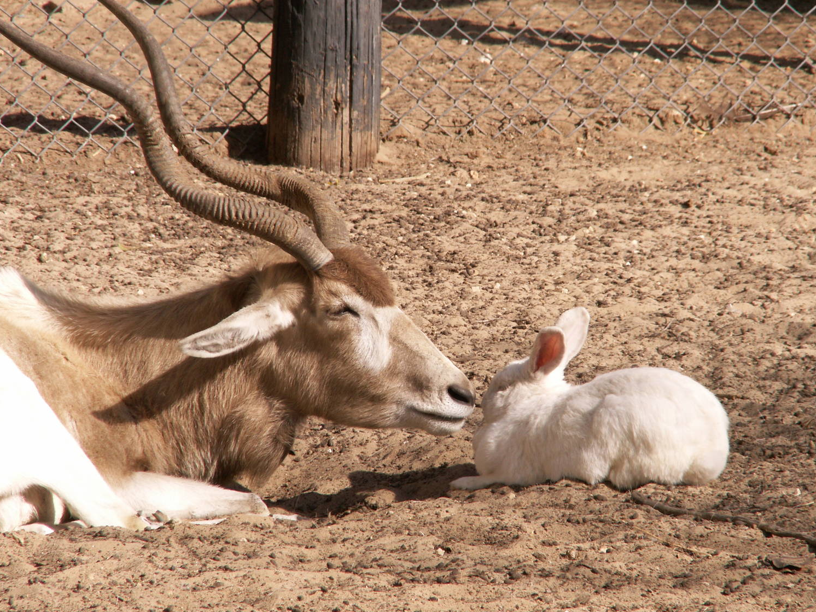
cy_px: 325
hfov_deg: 6.7
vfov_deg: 5.0
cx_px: 433
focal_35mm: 297
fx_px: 7001
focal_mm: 45.29
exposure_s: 1/200
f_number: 7.1
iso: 50
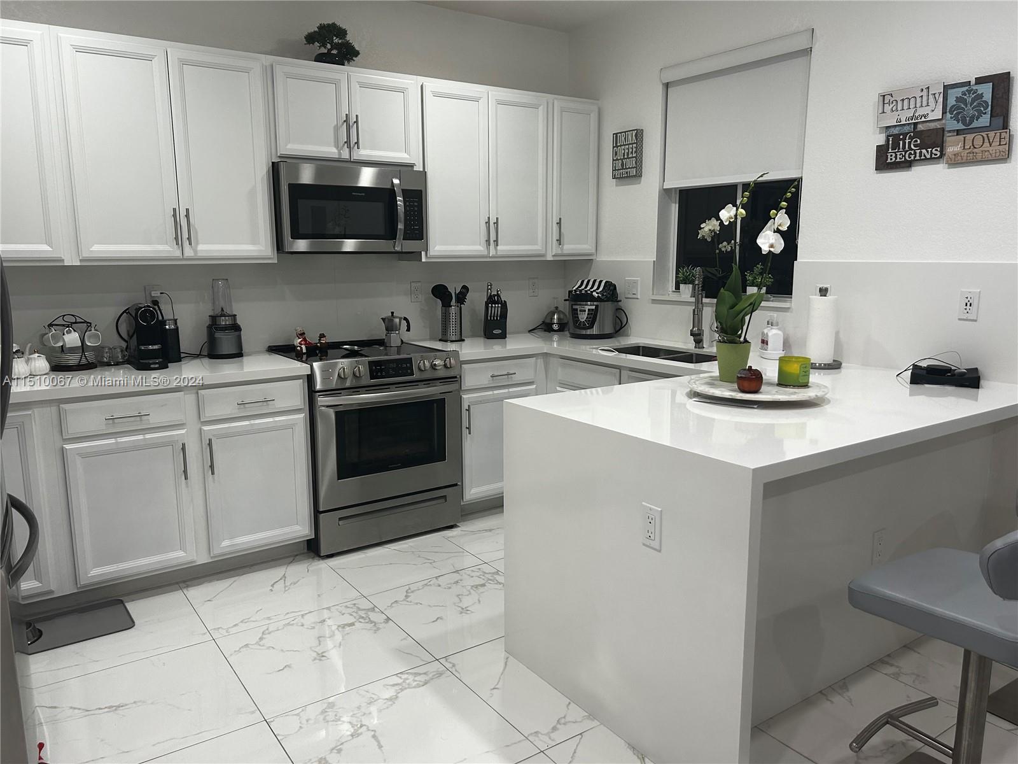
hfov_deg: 67.3
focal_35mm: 26
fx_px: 765
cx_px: 509
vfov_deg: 53.1
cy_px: 382
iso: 100
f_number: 1.5
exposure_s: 1/120
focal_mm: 5.7
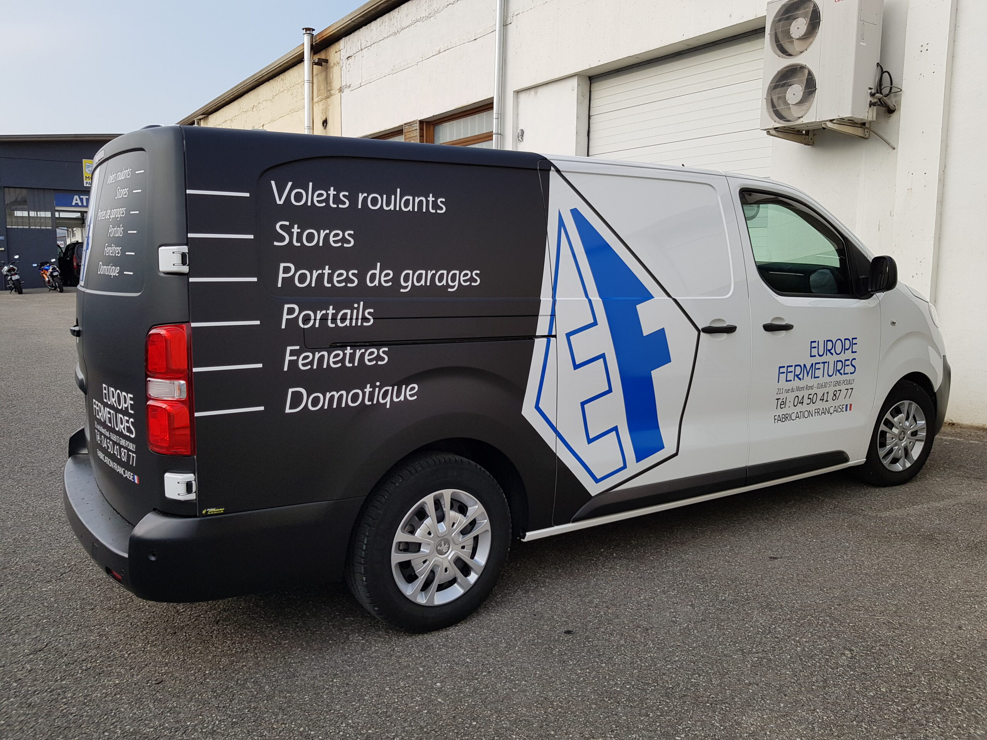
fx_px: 741
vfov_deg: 53.1
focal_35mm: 26
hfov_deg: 67.3
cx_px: 494
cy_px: 370
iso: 40
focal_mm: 4.2
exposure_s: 1/1018
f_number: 1.7
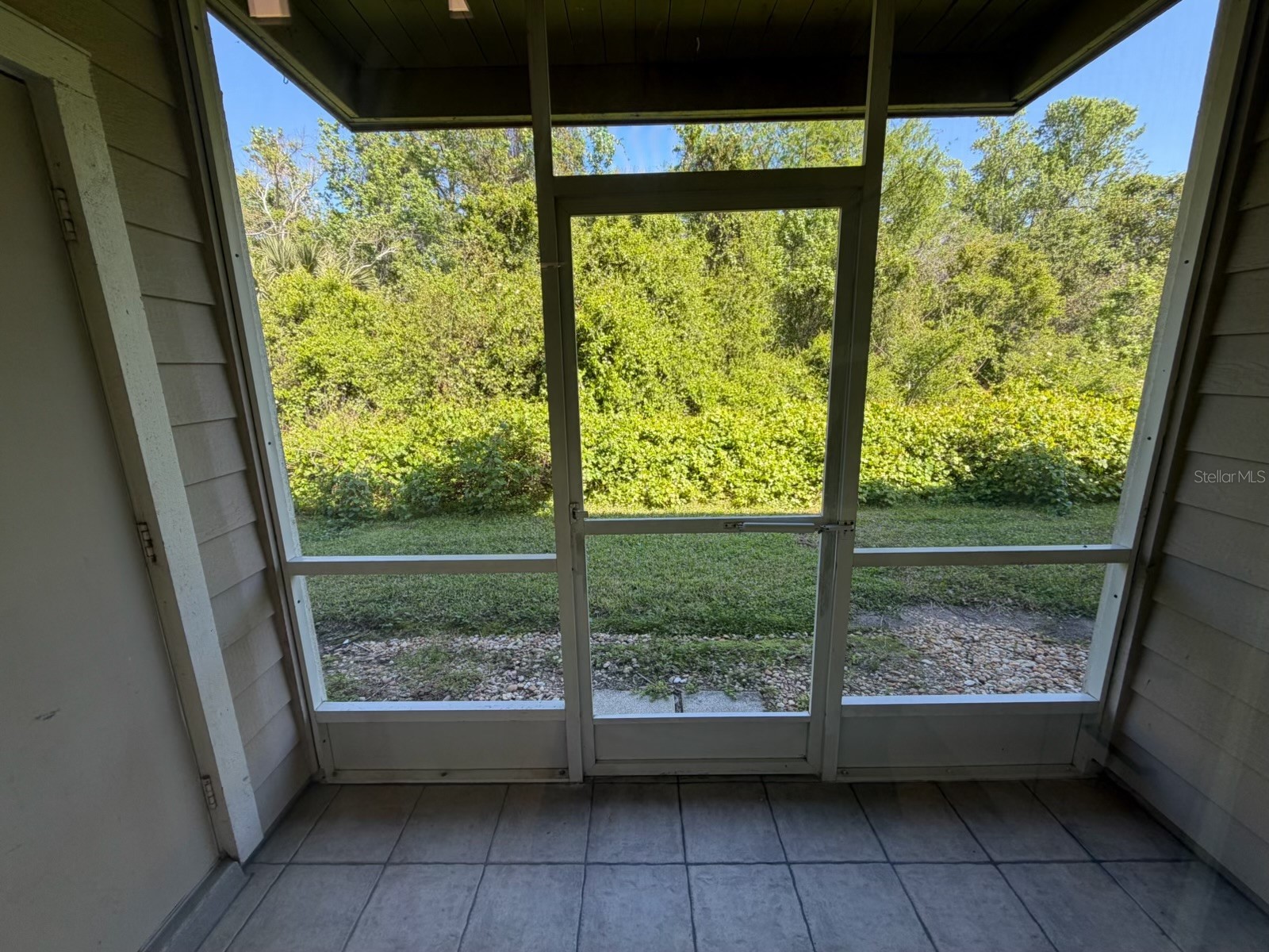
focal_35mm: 14
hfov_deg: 102.1
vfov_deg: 85.7
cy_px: 476
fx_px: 513
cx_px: 634
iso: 40
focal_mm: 2.22
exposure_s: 1/154
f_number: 2.2
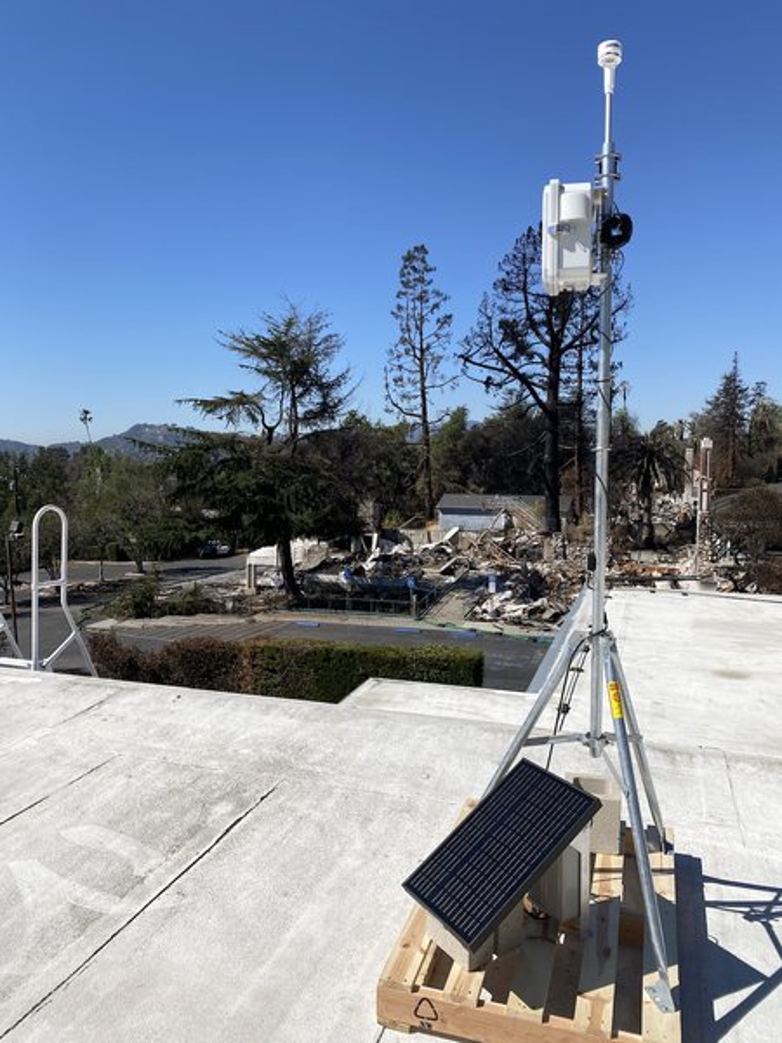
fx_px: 783
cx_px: 391
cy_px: 522
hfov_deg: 53.1
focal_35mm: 26
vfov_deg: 67.3
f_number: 1.8
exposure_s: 1/5025
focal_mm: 4.25
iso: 32
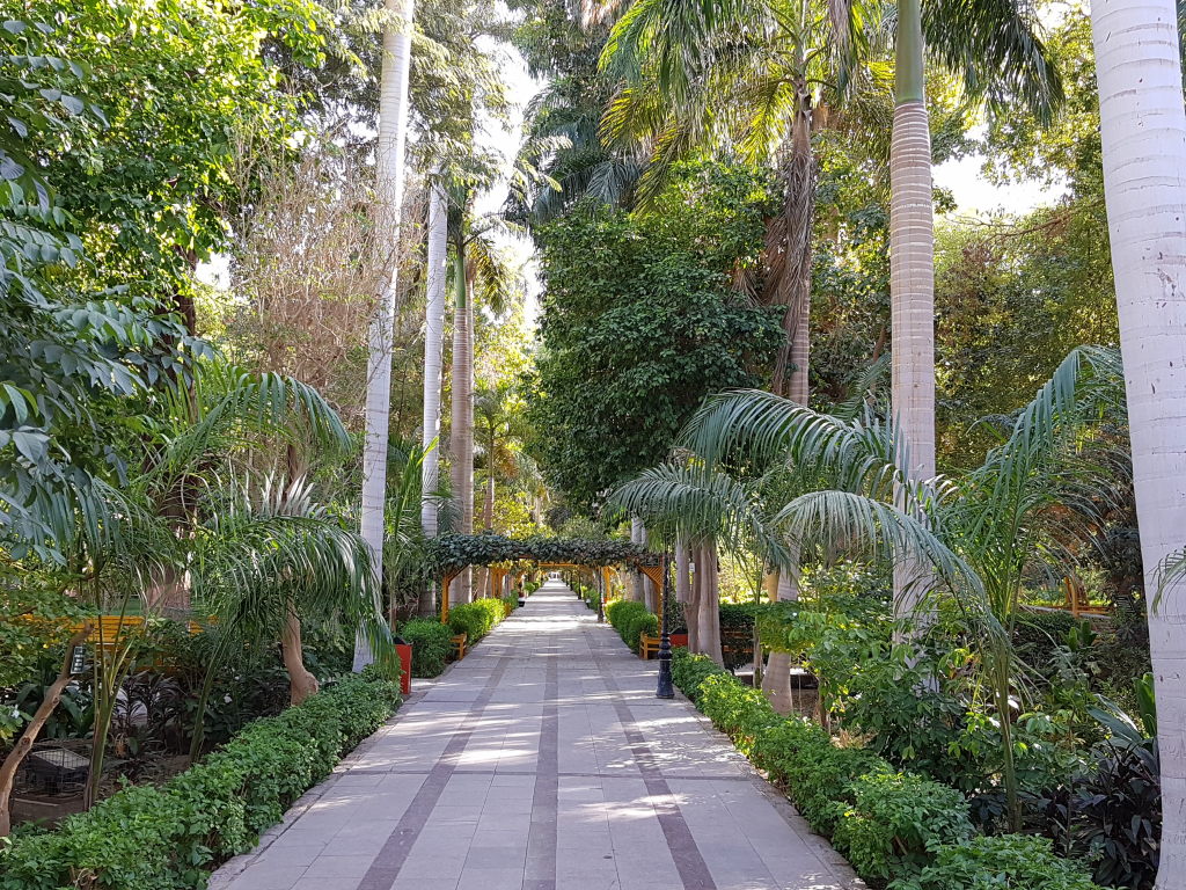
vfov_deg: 53.1
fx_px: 891
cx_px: 593
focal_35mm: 26
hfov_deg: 67.3
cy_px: 445
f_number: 1.7
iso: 40
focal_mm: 4.2
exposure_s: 1/129
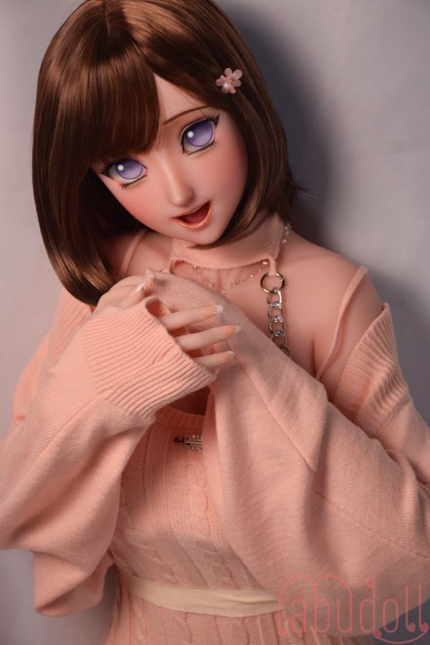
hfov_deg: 13.0
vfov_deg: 19.5
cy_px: 322
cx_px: 215
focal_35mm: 105
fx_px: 1881
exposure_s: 1/180
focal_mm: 70
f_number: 8
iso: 500
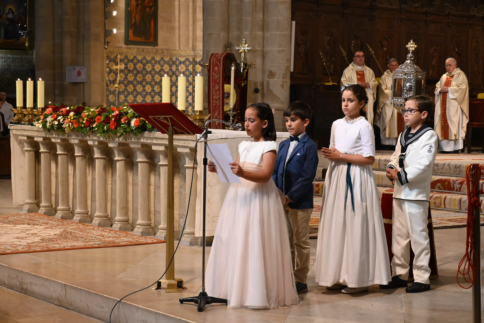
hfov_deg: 27.0
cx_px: 242
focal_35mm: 75
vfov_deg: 18.2
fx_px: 1008
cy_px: 162
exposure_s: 1/125
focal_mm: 50
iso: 3200
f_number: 5.6
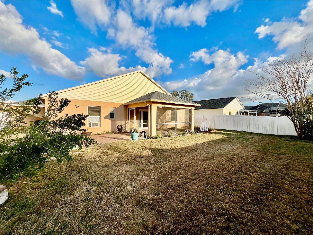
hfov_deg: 106.2
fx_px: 118
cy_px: 118
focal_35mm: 13
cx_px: 156
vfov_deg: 89.9
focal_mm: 1.57
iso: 32
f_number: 1.8
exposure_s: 1/1876
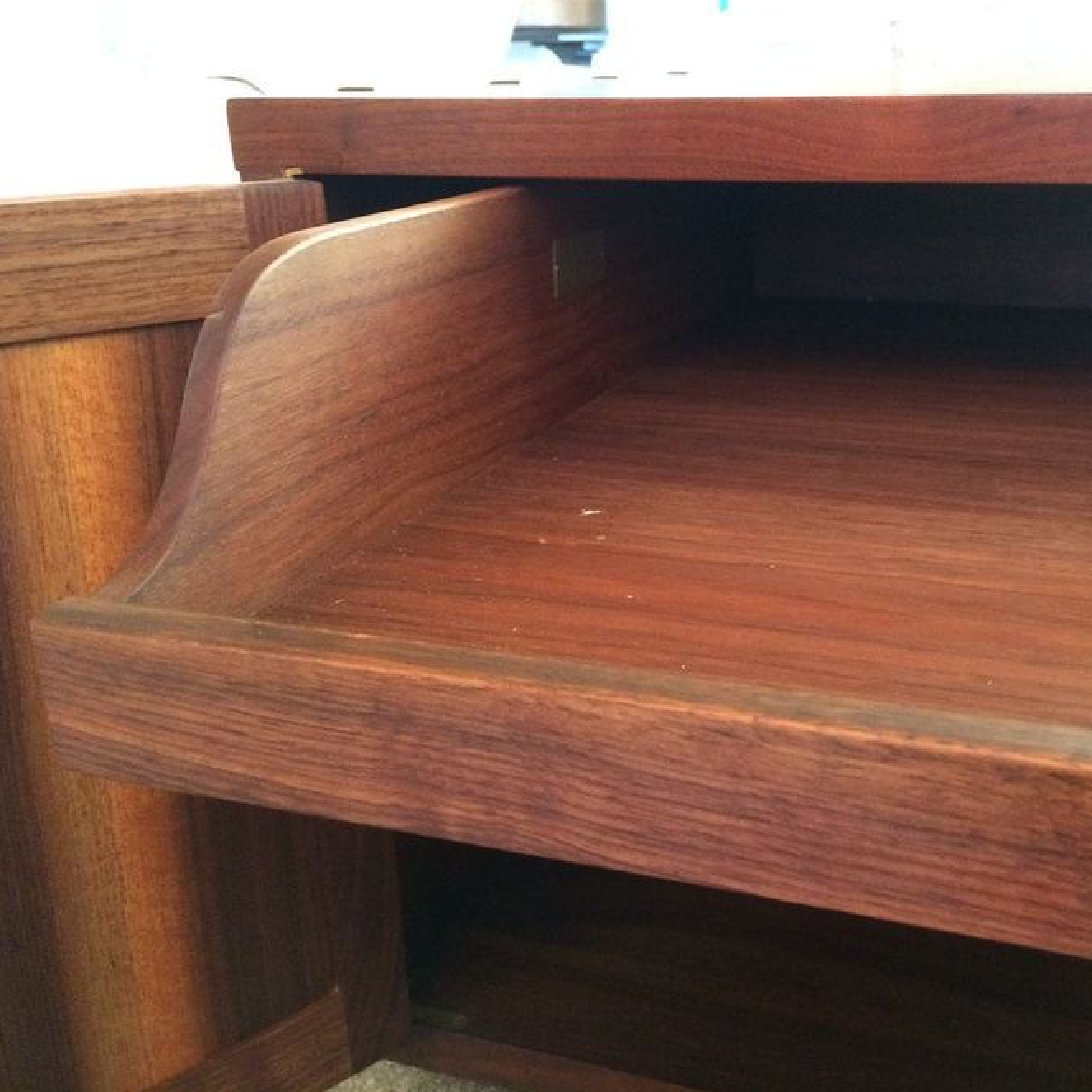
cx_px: 684
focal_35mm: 36
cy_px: 546
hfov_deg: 45.6
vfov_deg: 46.0
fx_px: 1285
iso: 320
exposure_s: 1/17
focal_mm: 4.12
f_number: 2.2
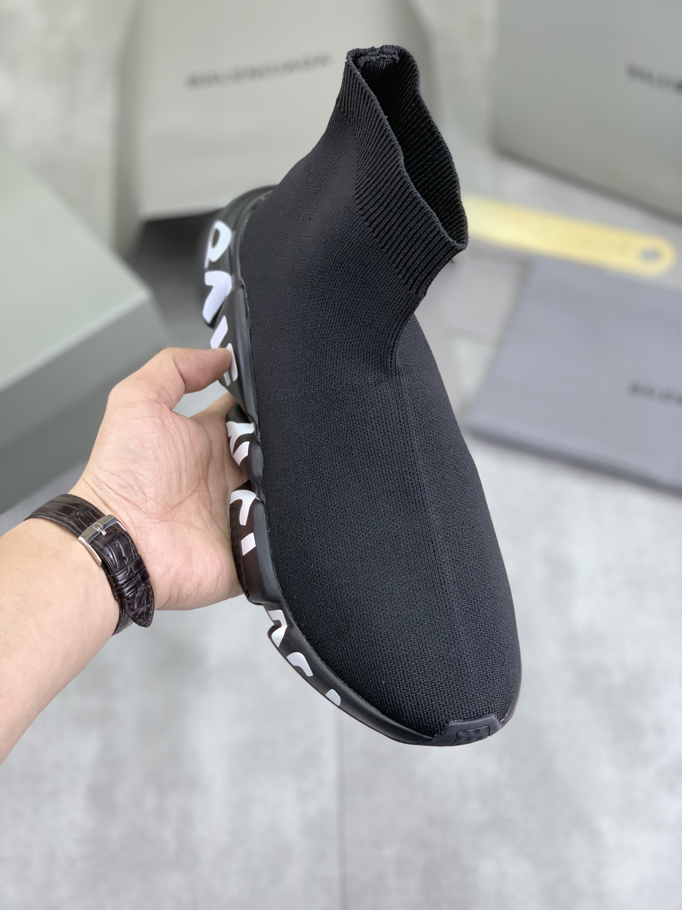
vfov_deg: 36.8
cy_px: 455
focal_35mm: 52
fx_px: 1366
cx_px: 341
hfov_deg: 28.0
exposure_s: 1/100
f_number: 2.4
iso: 32
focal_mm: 6
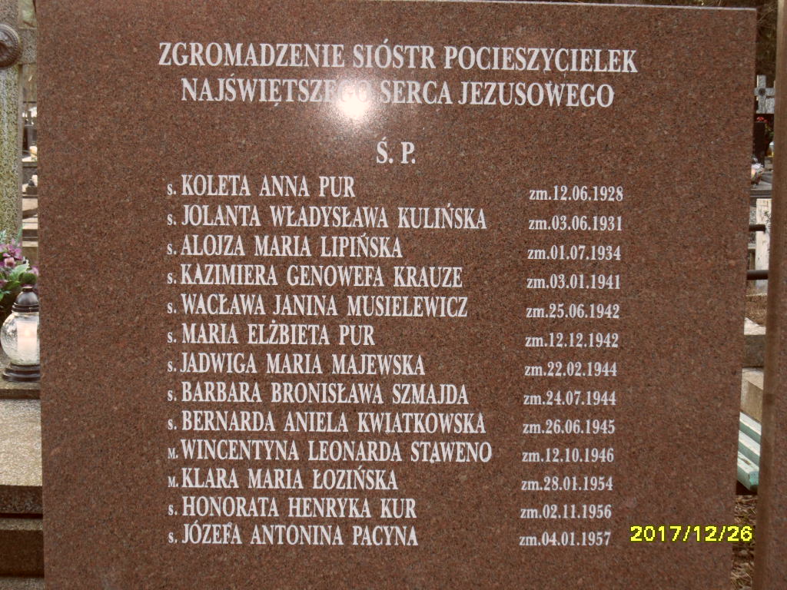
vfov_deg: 24.4
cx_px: 394
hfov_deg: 32.2
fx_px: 1364
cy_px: 295
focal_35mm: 60
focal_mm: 10.3
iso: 200
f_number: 4
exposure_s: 1/45
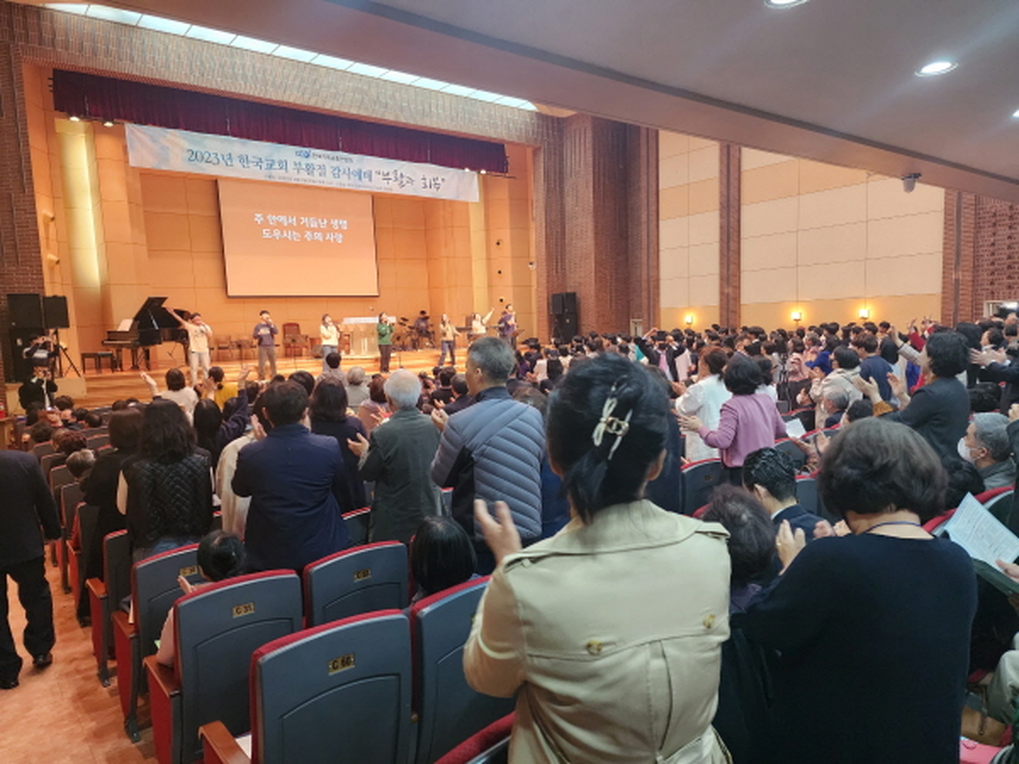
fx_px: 677
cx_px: 510
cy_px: 382
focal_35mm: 23
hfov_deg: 73.9
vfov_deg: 58.9
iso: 1000
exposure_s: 1/120
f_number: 1.8
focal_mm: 6.4
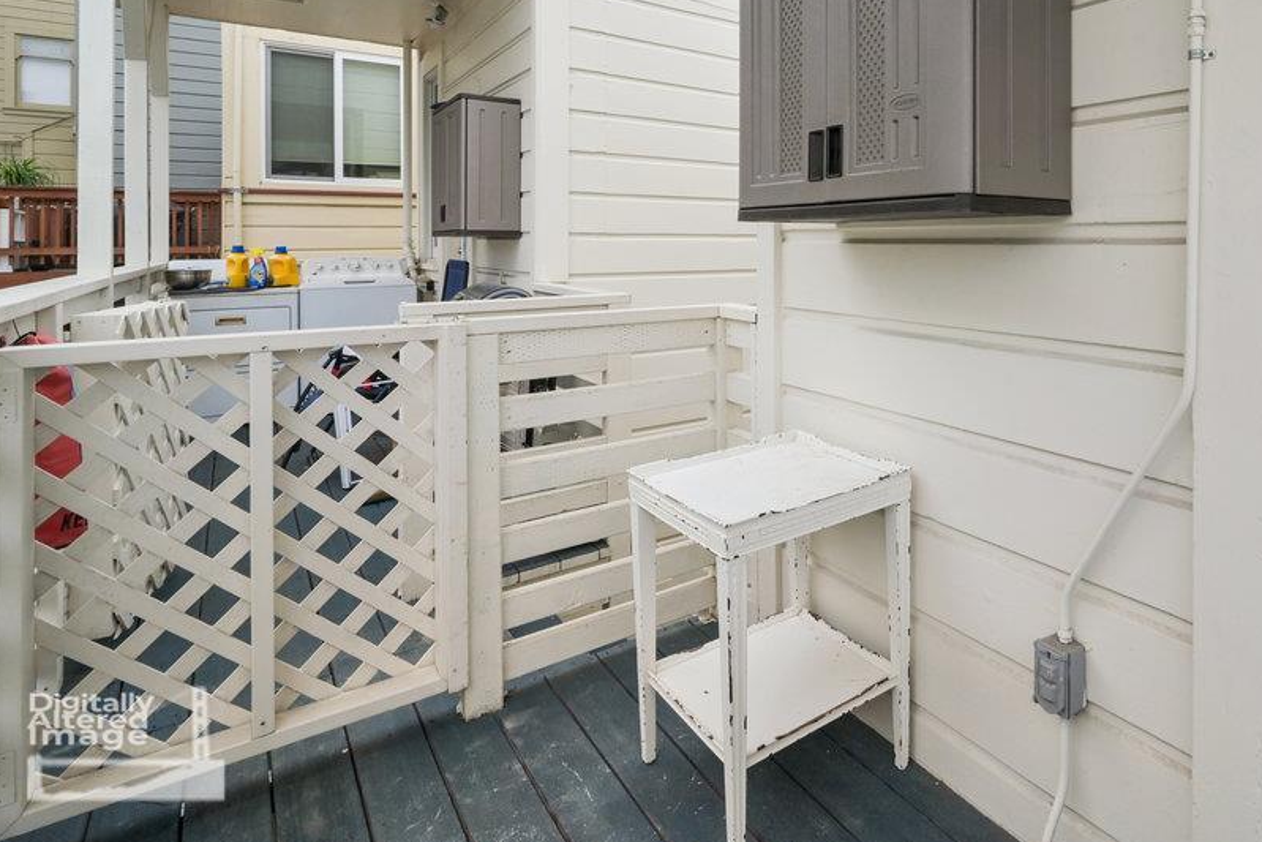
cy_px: 232
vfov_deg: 57.1
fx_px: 736
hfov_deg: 76.4
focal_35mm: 21
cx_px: 915
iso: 640
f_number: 11
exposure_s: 1/200
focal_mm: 14
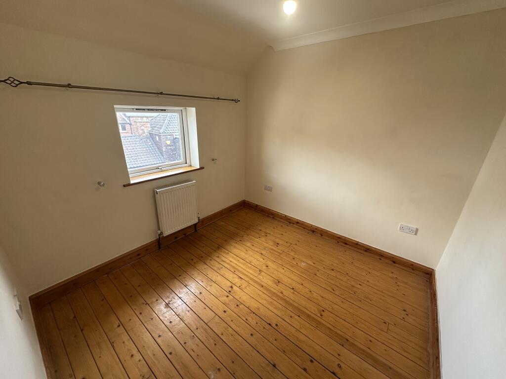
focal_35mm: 14
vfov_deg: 85.7
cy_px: 190
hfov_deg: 102.1
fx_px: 205
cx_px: 253
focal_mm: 2.22
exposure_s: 1/99
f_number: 2.2
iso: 125
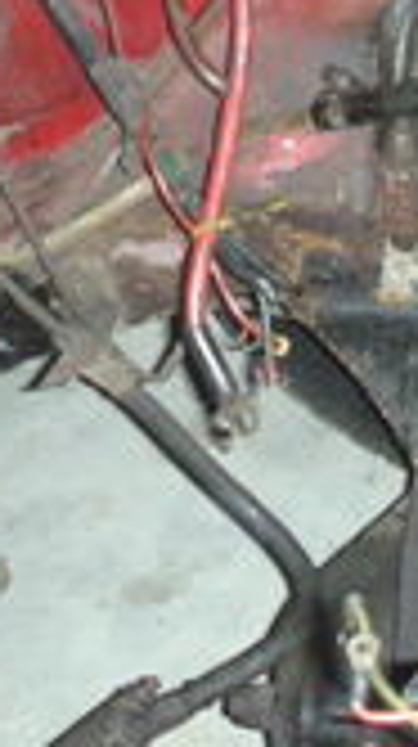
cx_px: 229
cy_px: -9
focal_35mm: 147
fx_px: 2905
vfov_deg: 14.4
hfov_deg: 8.2
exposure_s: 1/60
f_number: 2.8
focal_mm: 5.8
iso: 220
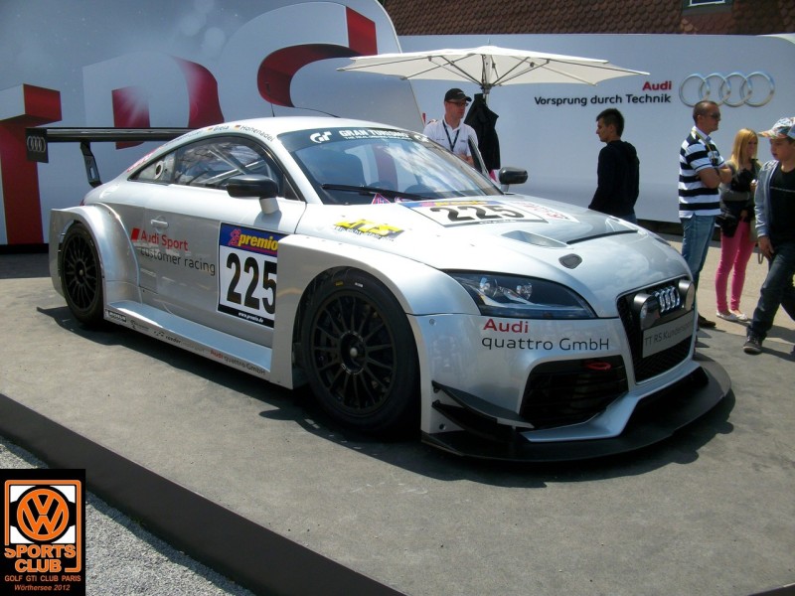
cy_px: 298
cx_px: 398
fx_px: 781
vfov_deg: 41.8
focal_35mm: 34
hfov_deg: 54.0
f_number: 5.5
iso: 80
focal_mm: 5.7
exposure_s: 1/410
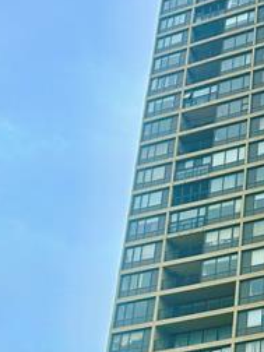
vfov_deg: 25.5
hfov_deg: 18.4
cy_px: 341
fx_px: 742
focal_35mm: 73
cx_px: 366
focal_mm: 6.86
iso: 80
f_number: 1.78
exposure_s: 1/4348
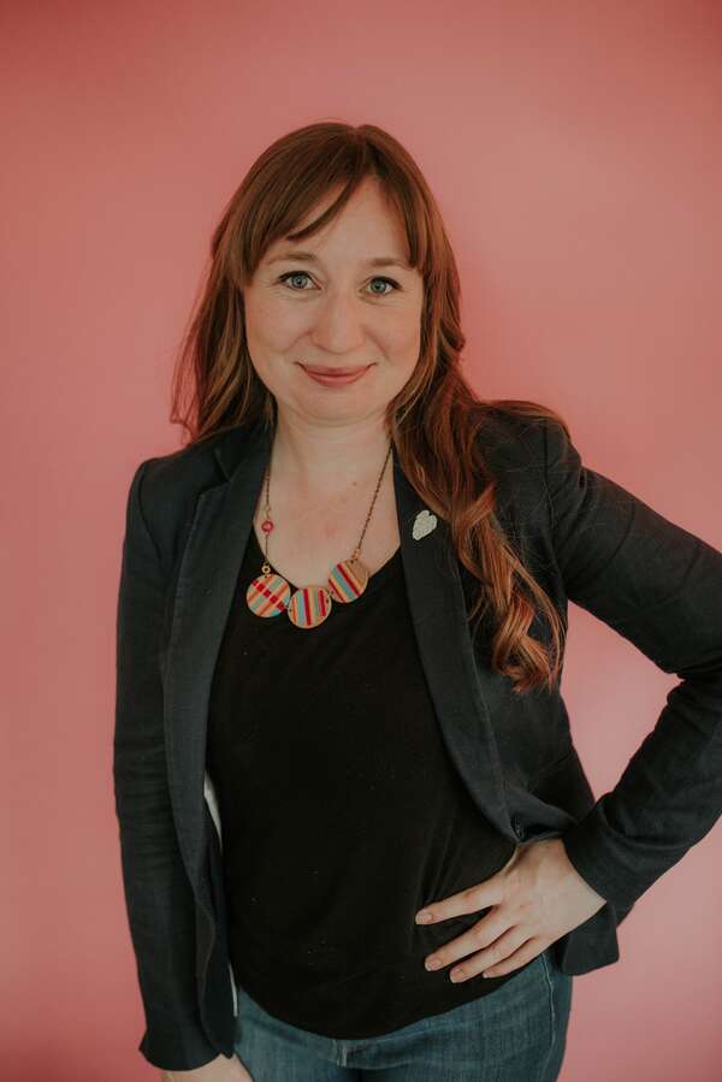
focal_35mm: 35
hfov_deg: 37.9
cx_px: 361
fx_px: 1052
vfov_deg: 54.4
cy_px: 541
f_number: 2.2
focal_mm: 35
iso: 800
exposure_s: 1/250
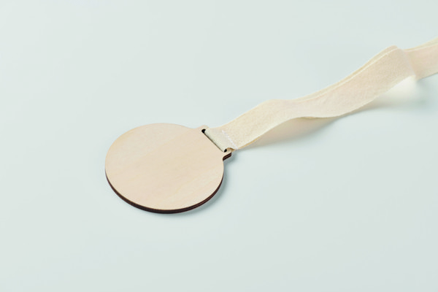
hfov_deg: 19.5
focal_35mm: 105
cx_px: 219
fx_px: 1277
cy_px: 146
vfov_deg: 13.0
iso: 100
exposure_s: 1/125
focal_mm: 105
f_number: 13
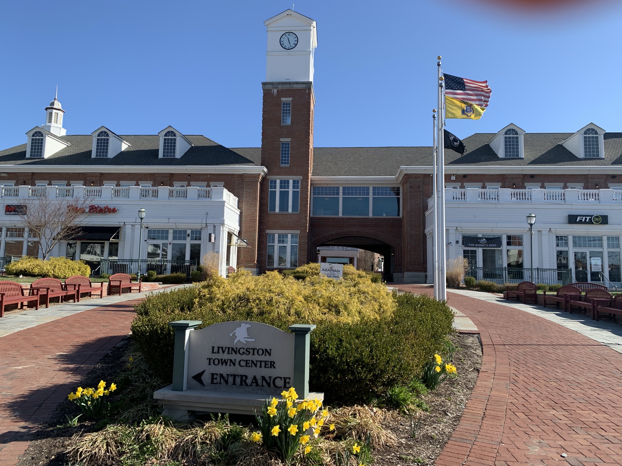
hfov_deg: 67.3
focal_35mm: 26
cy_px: 233
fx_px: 467
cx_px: 311
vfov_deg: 53.1
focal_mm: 4.25
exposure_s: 1/1332
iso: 25
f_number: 1.8
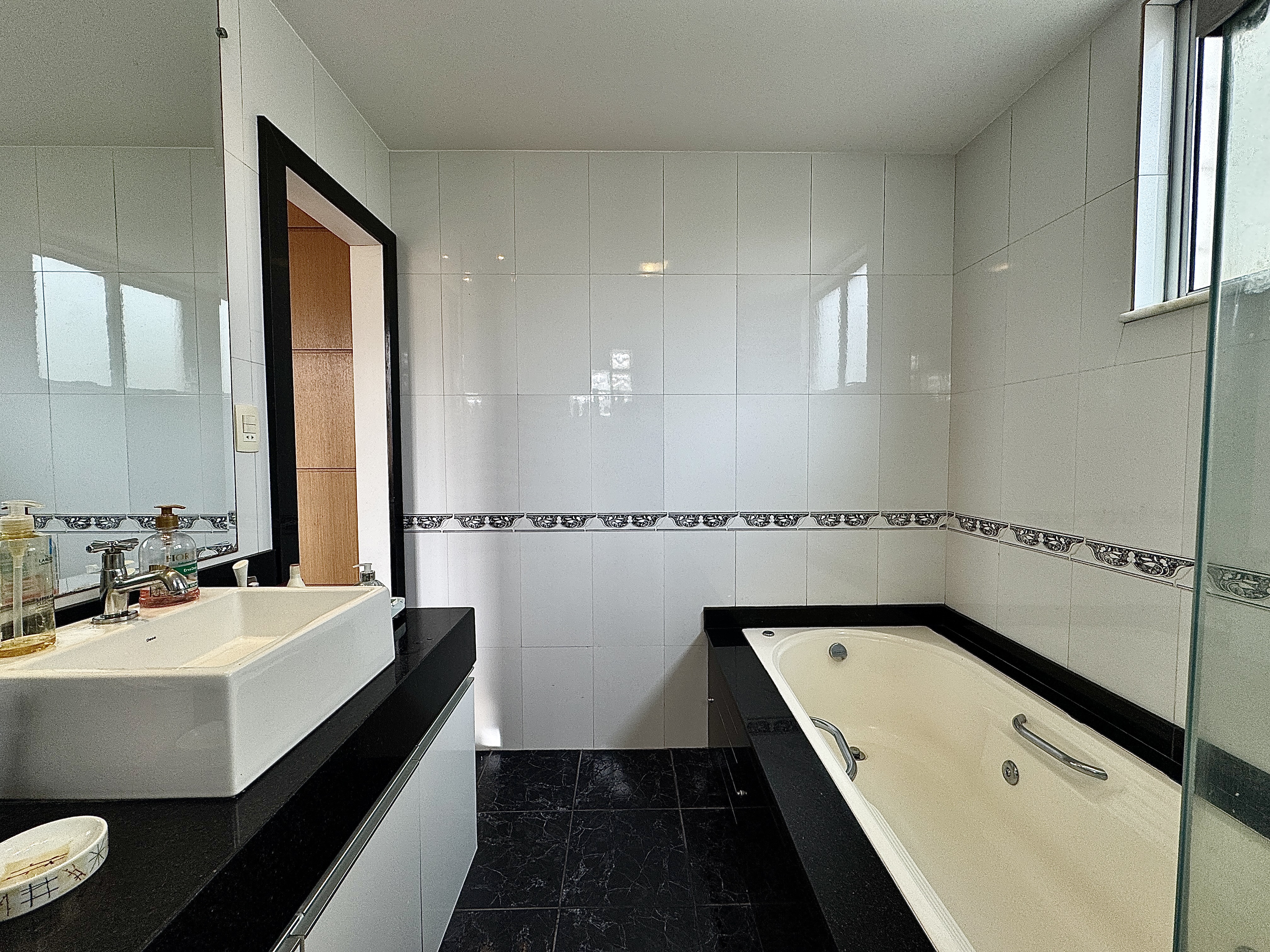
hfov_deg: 102.1
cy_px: 476
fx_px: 514
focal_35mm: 14
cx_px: 635
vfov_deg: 85.7
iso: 80
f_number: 2.2
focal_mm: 2.22
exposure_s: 1/120
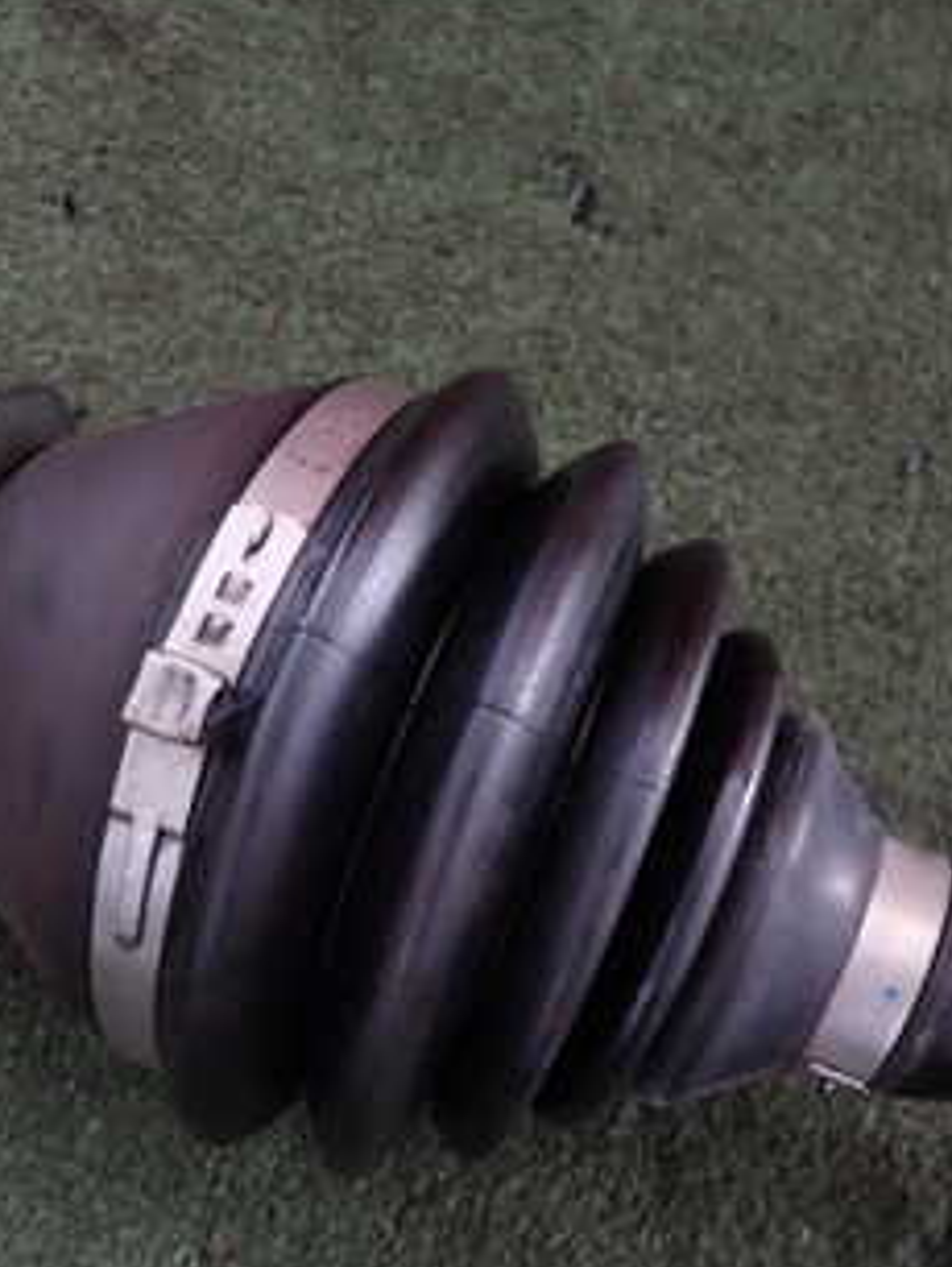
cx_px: 290
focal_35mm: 49
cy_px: 774
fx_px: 1794
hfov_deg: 29.4
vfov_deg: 38.7
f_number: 2
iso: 200
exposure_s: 1/40
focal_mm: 4.5
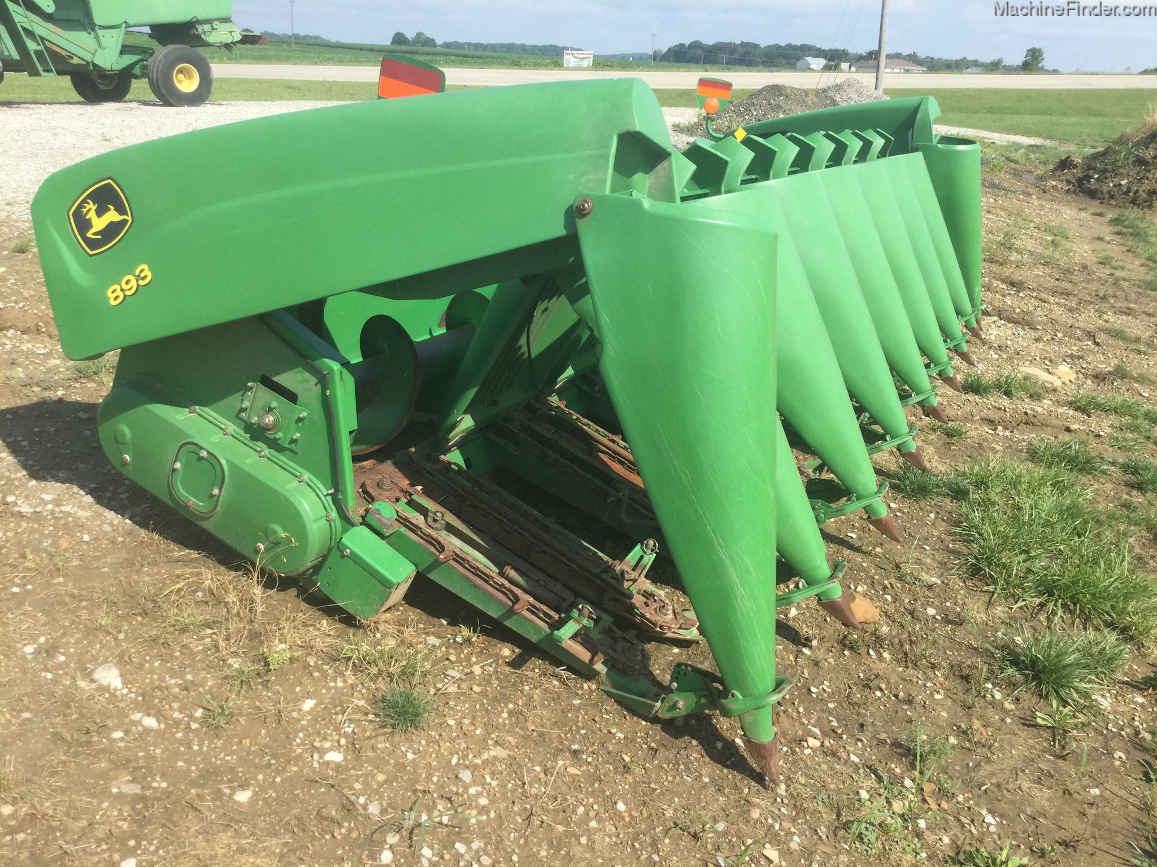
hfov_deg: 58.4
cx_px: 578
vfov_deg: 45.4
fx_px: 1036
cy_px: 434
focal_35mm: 31
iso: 25
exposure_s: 1/916
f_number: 2.4
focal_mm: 3.3
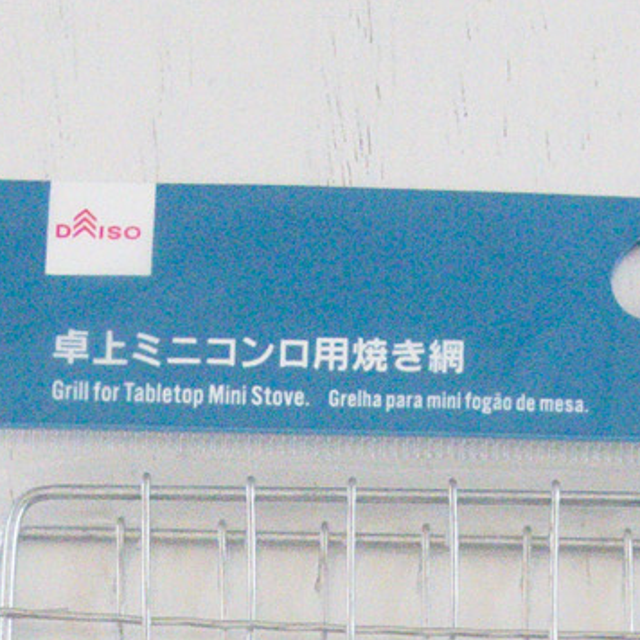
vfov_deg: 10.2
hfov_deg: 10.3
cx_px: 708
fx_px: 3493
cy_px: 920
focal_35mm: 167
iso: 400
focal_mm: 6.42
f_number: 3.5
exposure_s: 1/640
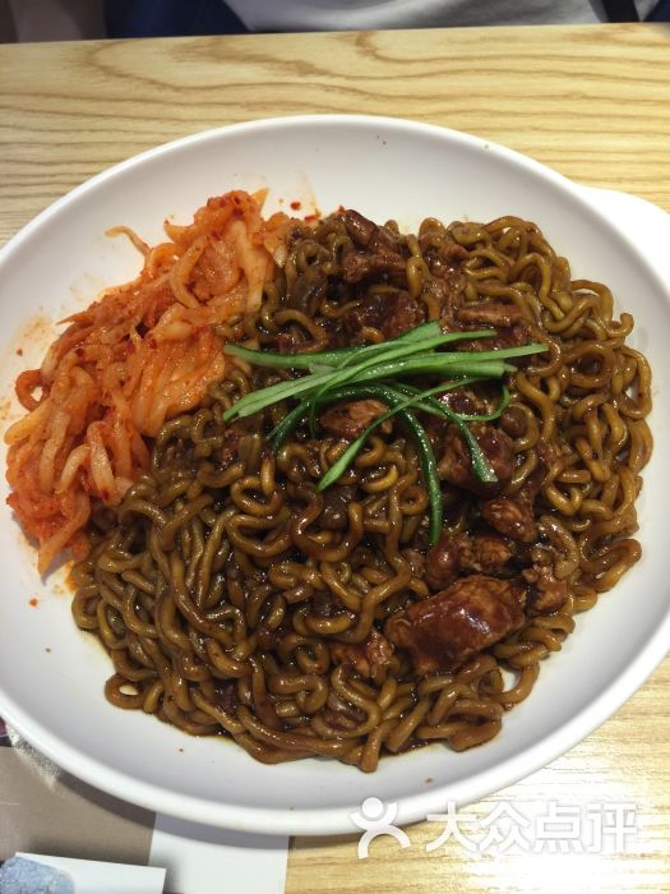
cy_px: 447
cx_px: 335
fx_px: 748
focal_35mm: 29
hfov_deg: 48.2
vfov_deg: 61.7
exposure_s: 1/33
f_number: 2.2
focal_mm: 4.15
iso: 32
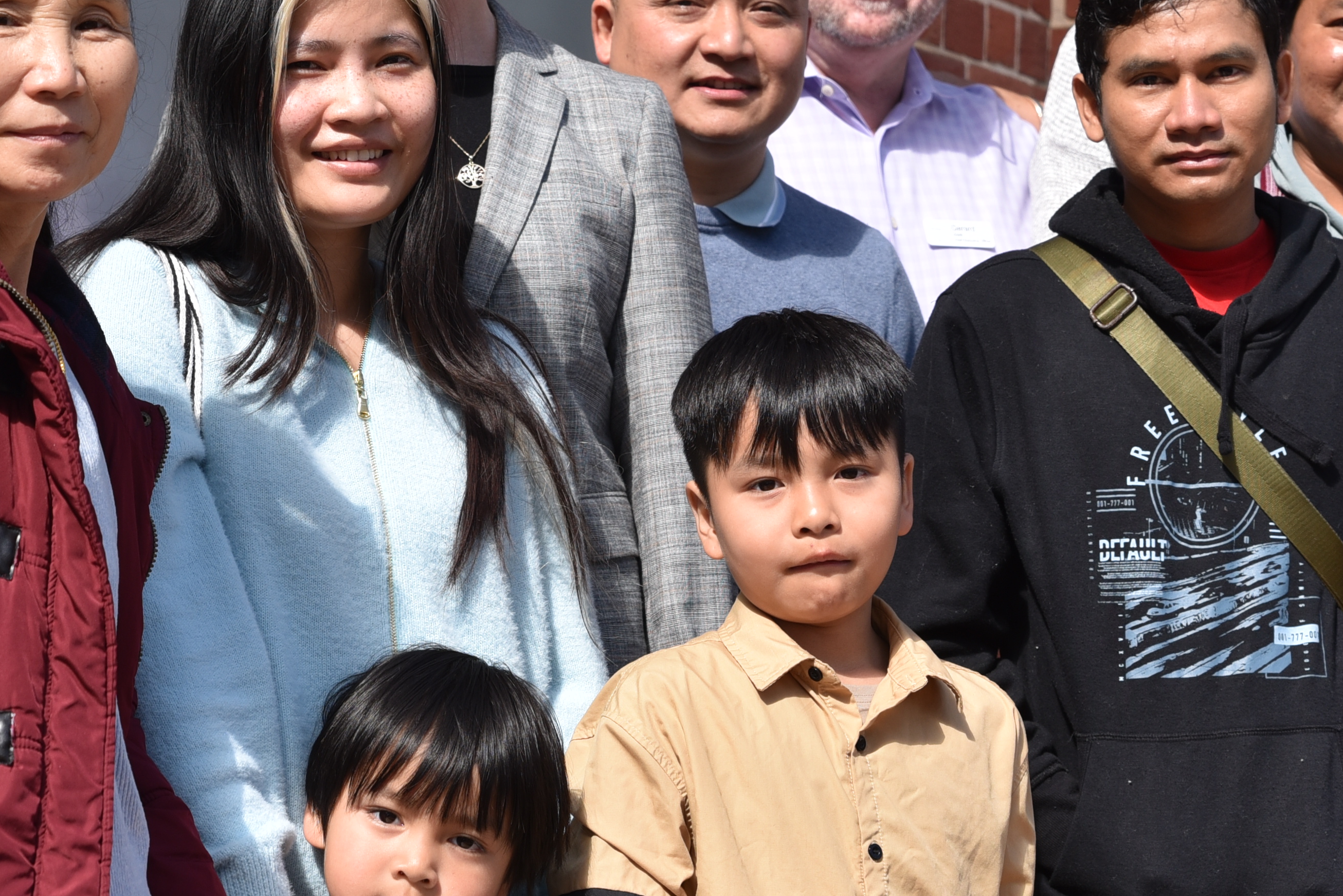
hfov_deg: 15.9
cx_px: 599
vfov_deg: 10.6
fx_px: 4813
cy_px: 210
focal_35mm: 129
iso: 200
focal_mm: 56
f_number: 5.6
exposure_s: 1/500
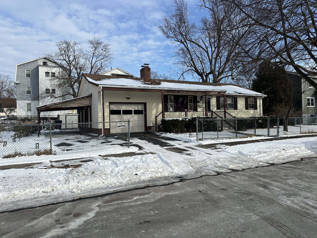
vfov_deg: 56.8
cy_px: 119
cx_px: 158
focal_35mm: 24
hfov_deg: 71.6
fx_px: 220
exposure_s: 1/5525
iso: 80
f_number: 1.78
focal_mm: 6.86
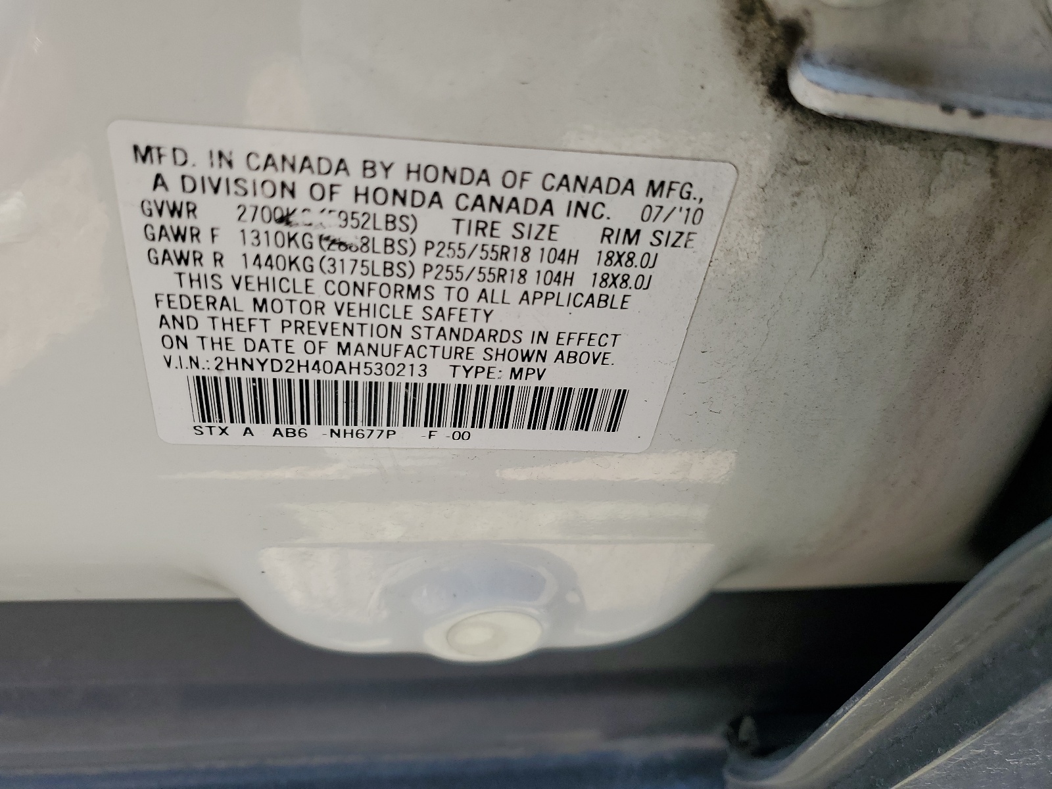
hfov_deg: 67.3
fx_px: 790
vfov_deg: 53.1
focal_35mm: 26
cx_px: 526
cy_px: 394
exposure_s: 1/769
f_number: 1.5
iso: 50
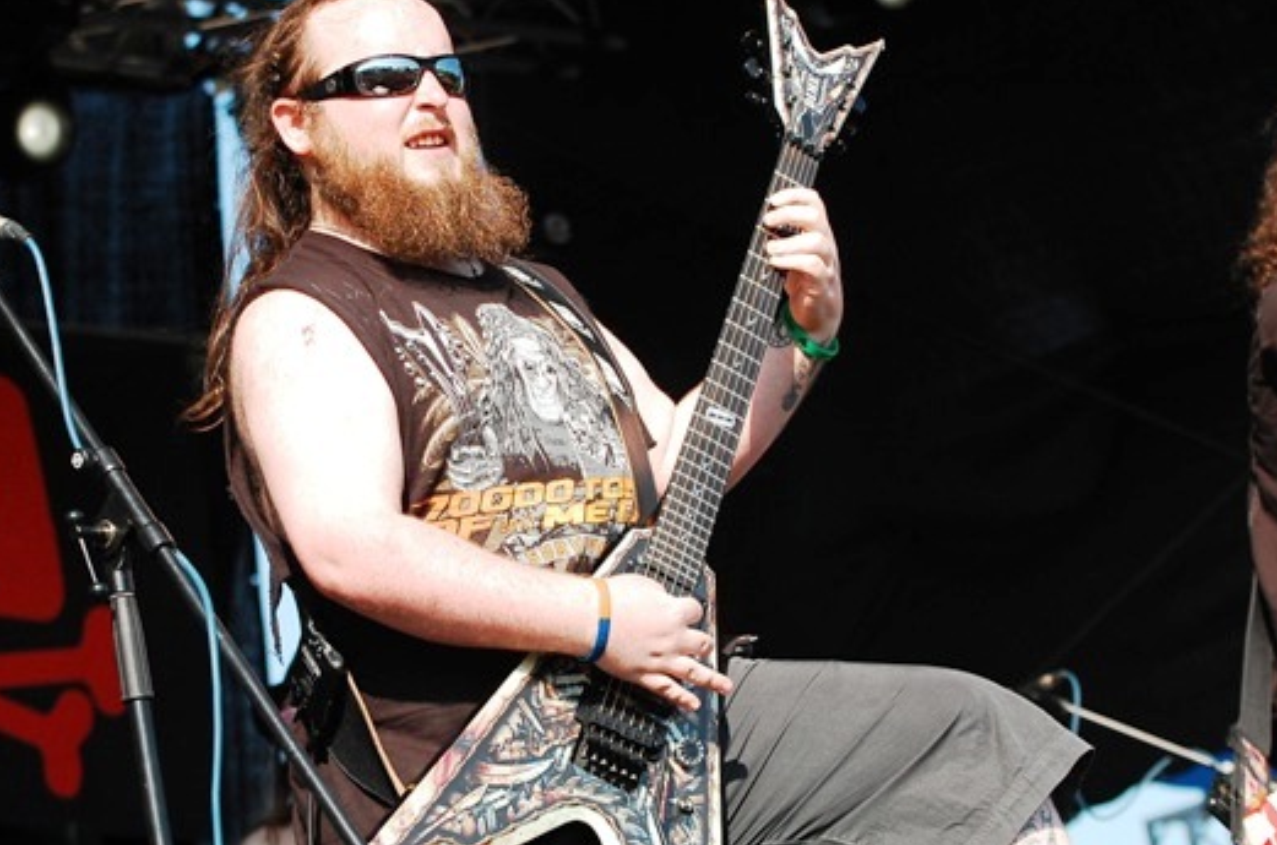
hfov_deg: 15.9
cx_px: 559
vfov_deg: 10.6
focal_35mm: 129
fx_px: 4566
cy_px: 465
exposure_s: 1/1000
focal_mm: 70
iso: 400
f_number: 5
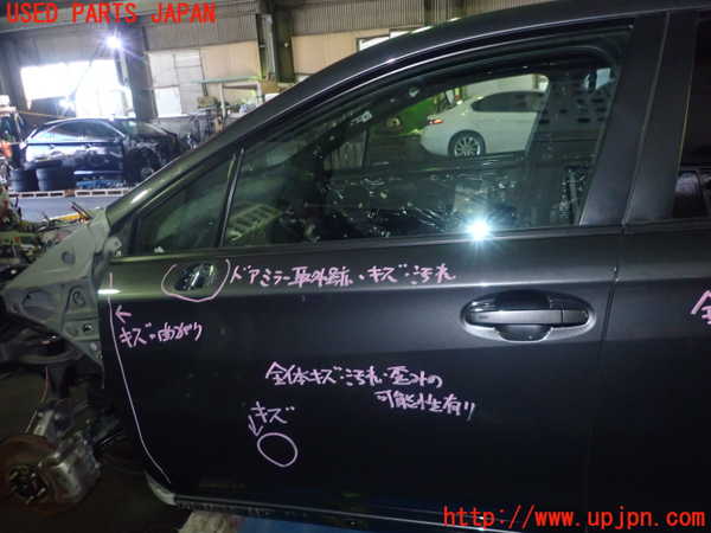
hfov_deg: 69.4
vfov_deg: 54.9
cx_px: 356
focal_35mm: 25
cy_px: 266
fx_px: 513
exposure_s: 1/30
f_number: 5.6
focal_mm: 4.5
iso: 1000
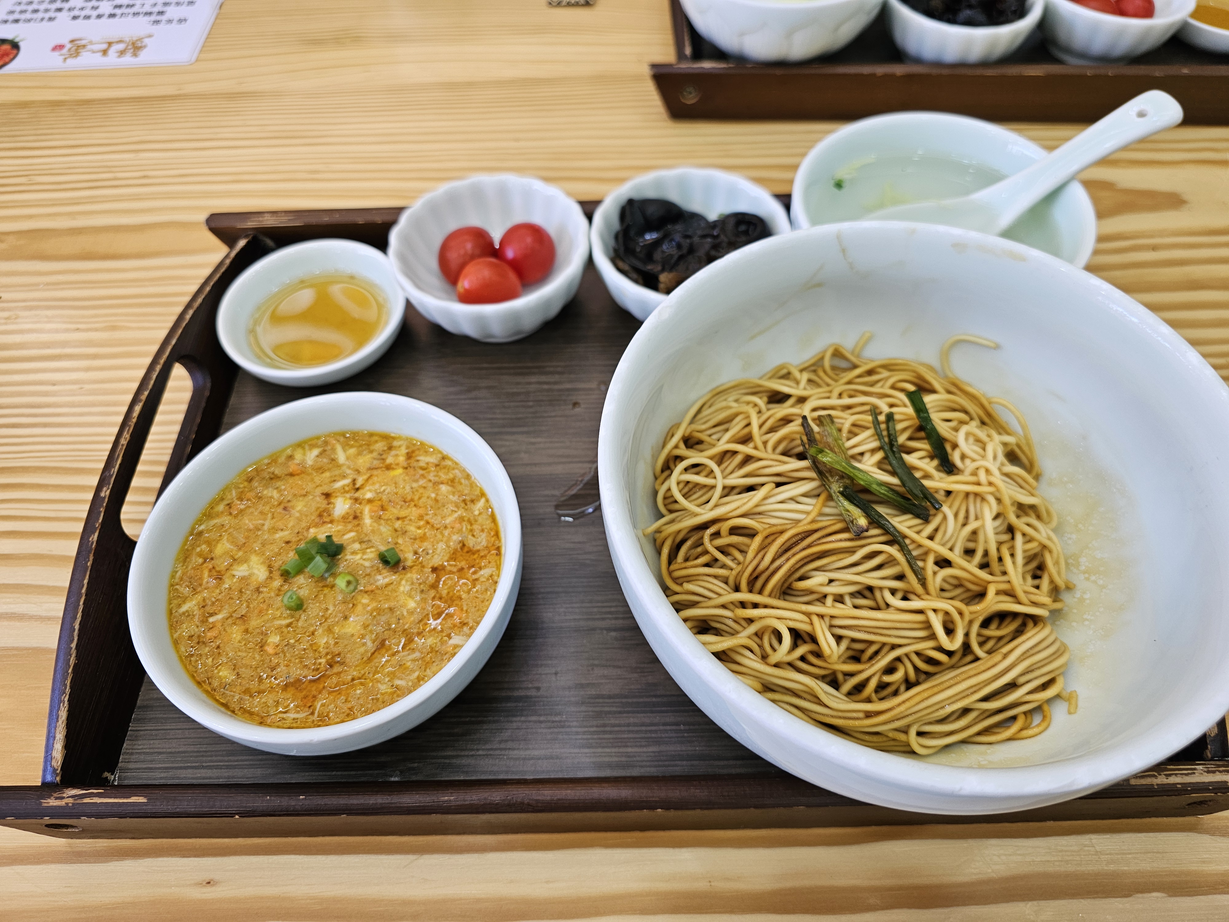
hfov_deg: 73.9
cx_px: 614
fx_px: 817
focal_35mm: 23
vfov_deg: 58.9
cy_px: 461
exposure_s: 1/120
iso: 100
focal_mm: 6.3
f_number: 1.7
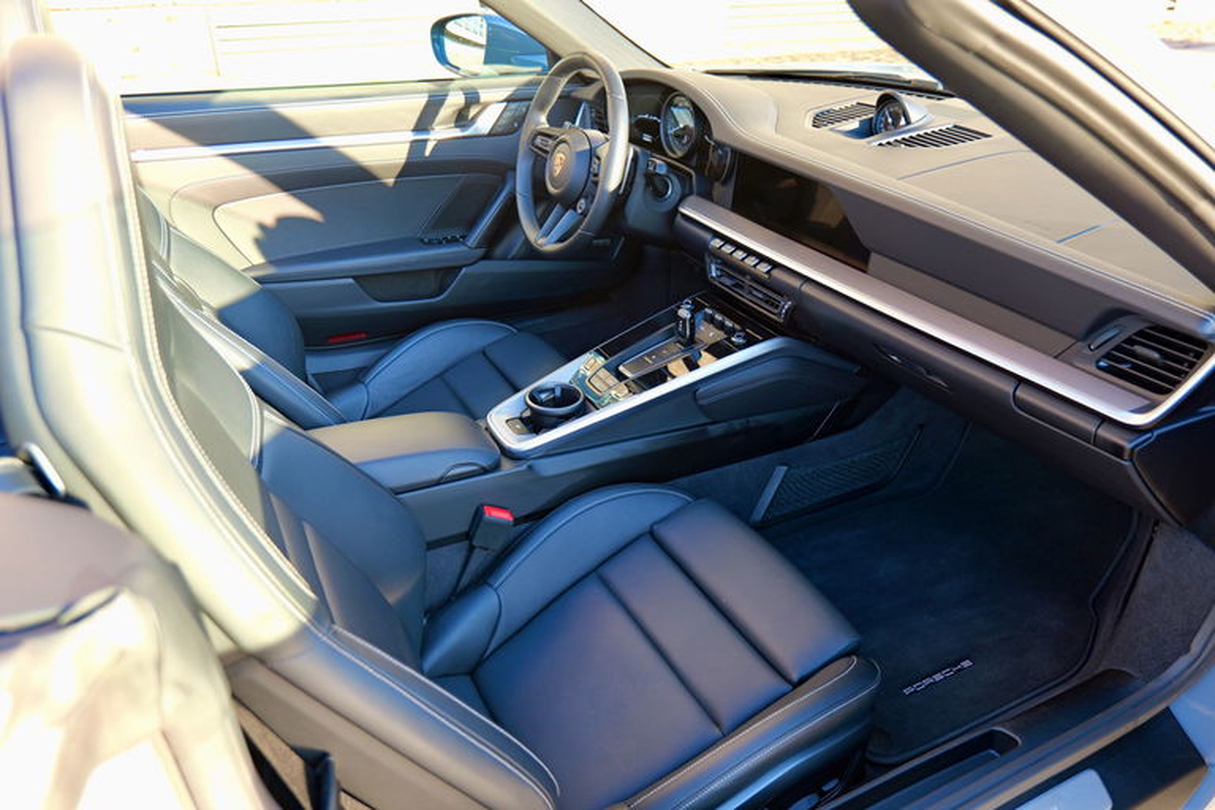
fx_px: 844
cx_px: 608
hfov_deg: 71.5
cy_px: 405
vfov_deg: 51.3
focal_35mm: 25
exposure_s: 1/60
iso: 200
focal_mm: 25
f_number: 3.9
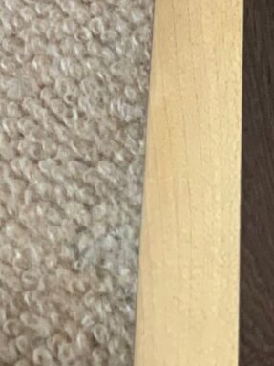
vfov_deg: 9.7
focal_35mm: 174
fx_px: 1837
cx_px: 351
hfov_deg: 8.4
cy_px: -575
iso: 125
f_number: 1.8
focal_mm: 4.25
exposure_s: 1/60
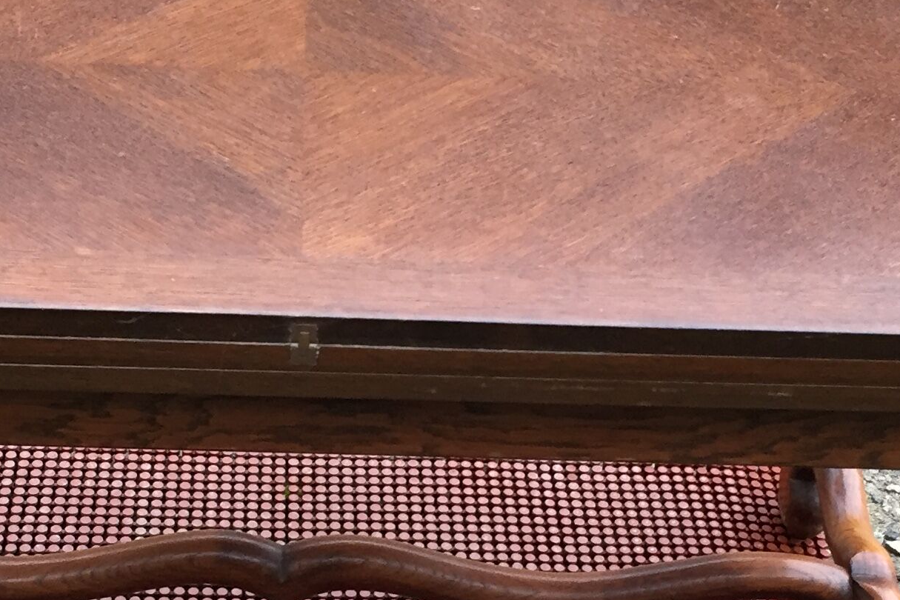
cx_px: 365
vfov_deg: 16.8
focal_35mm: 81
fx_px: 2025
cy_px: 454
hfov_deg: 25.0
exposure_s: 1/33
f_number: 2.2
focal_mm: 4.15
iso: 64
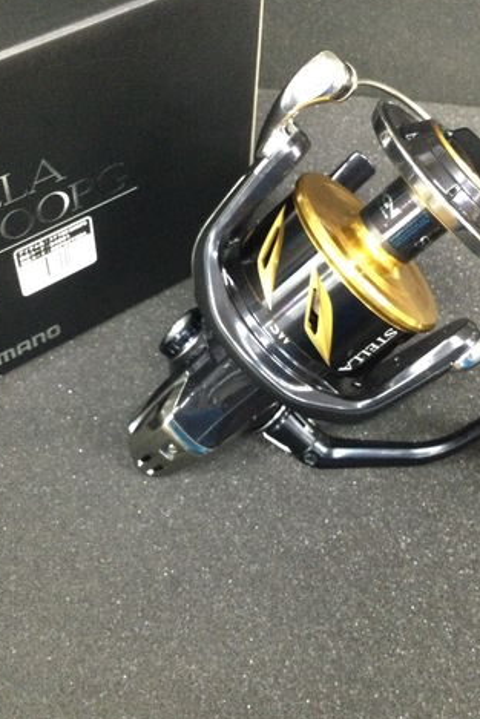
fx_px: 879
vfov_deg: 44.5
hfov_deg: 30.5
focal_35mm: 44
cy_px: 359
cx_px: 222
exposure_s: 1/15
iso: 320
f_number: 2.4
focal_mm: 3.3
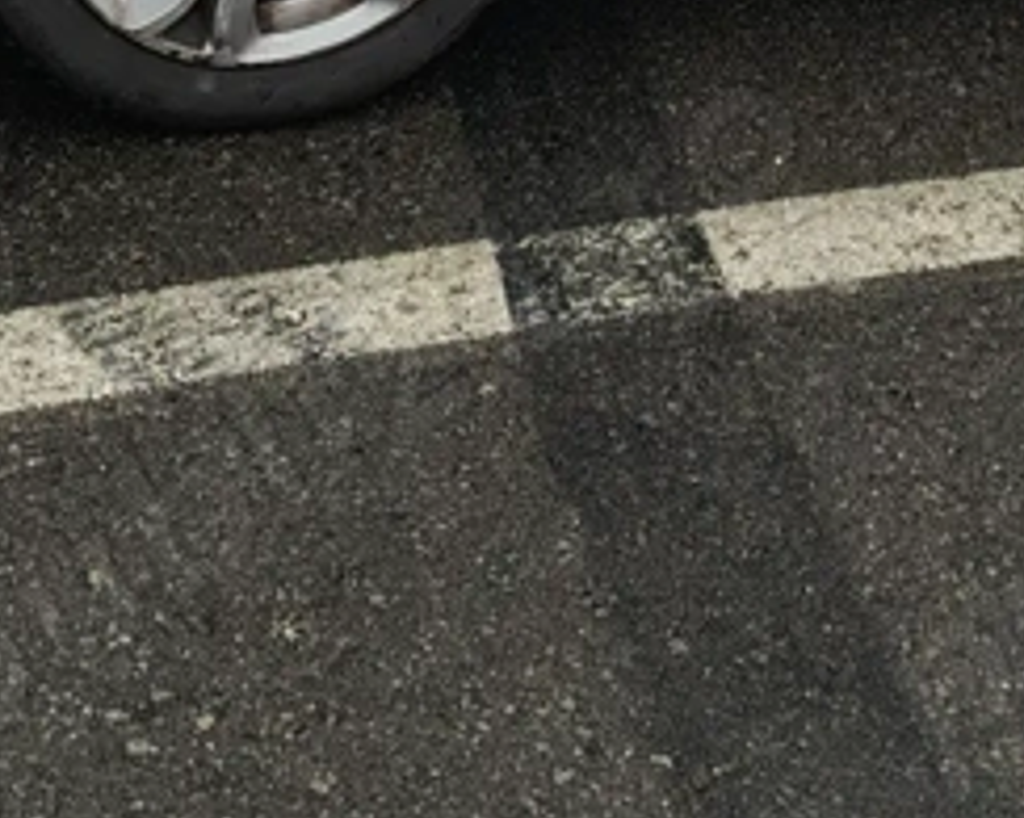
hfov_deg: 19.0
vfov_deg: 13.9
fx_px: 3029
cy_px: -579
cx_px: 835
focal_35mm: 100
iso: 143
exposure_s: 1/166
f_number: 1.7
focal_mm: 4.71
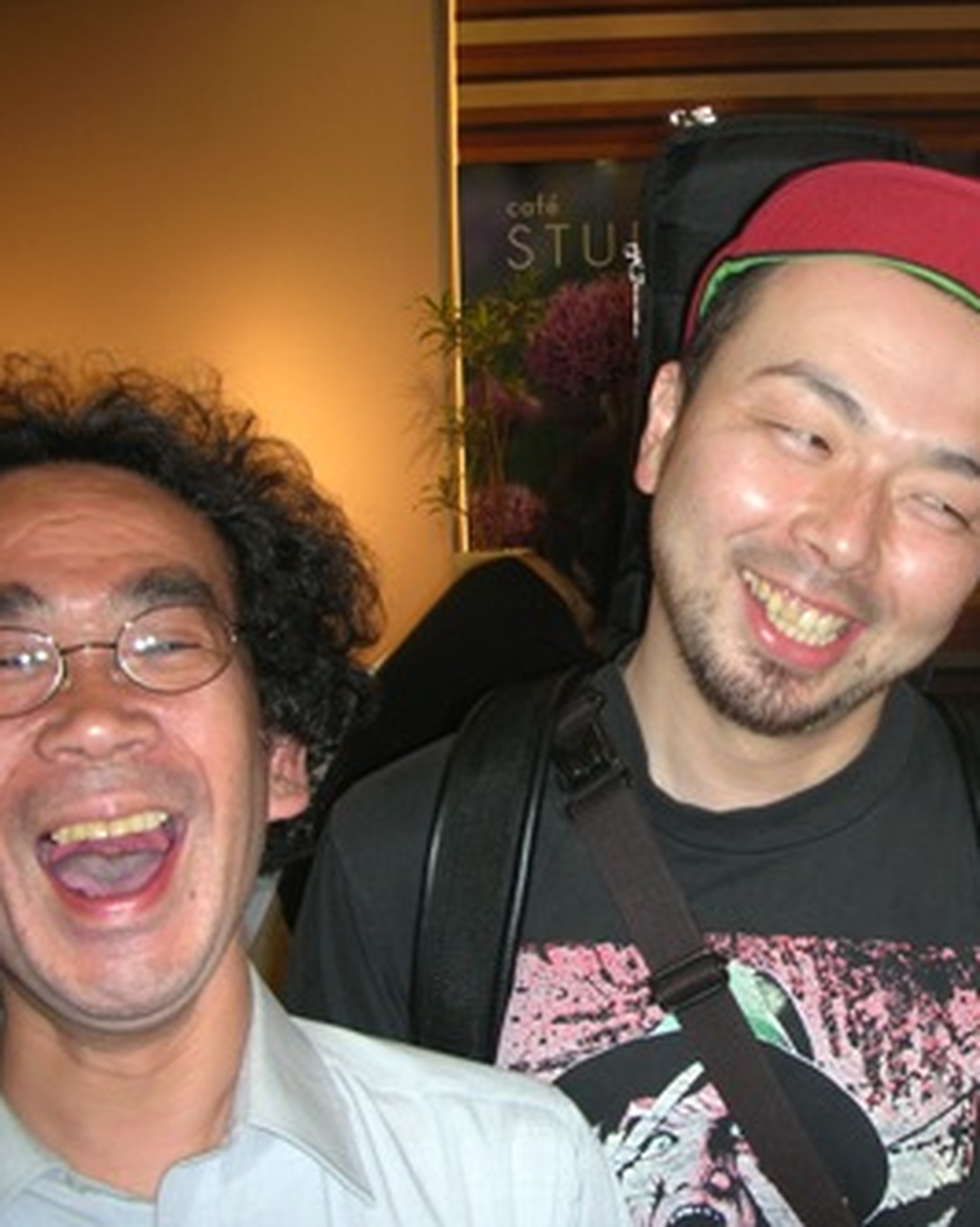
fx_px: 1669
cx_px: 759
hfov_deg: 32.0
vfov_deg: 40.4
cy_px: 612
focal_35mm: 46
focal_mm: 5.8
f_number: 3
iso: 54
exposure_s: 1/60.1
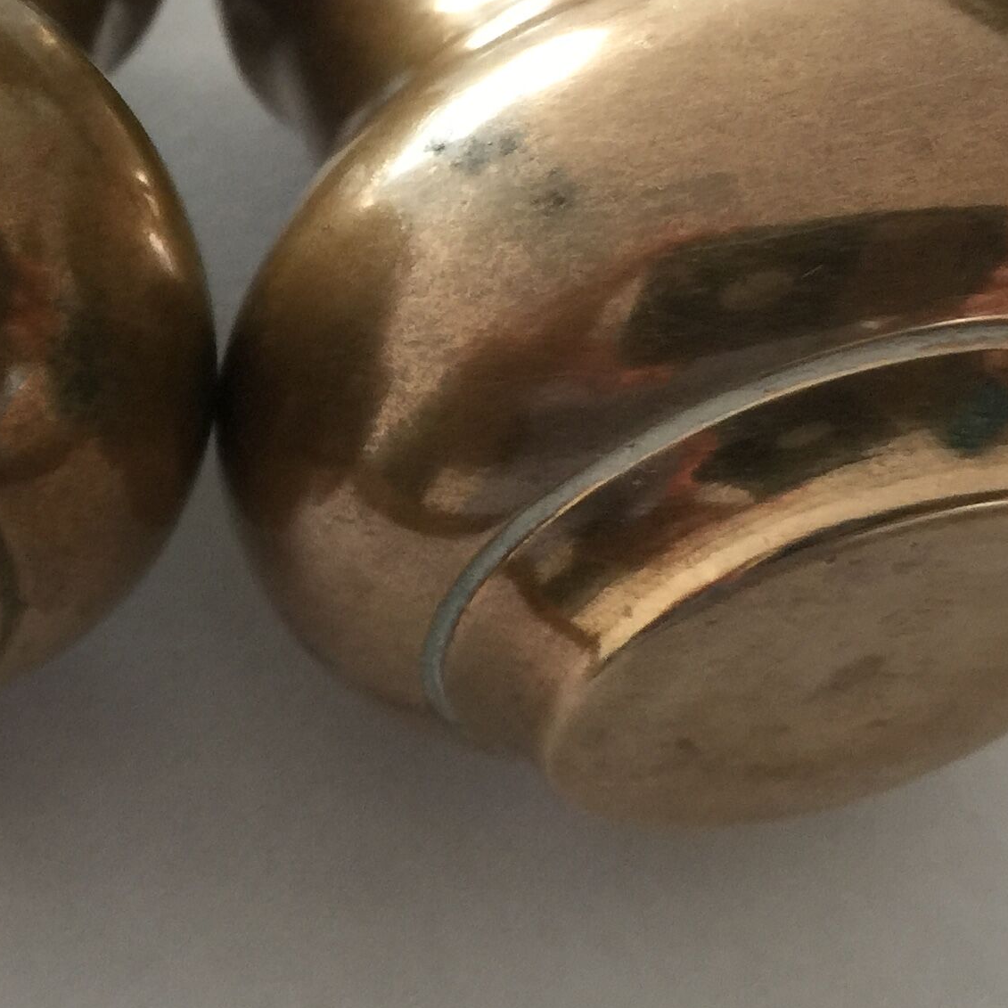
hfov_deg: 22.5
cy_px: 455
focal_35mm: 74
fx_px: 2438
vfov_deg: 23.4
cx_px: 17
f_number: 2.2
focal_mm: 4.15
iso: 64
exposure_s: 1/17
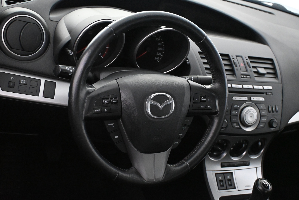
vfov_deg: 29.9
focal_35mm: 45
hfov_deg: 43.6
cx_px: 150
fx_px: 374
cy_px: 100
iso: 9000
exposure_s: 1/60
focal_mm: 30
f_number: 4.8
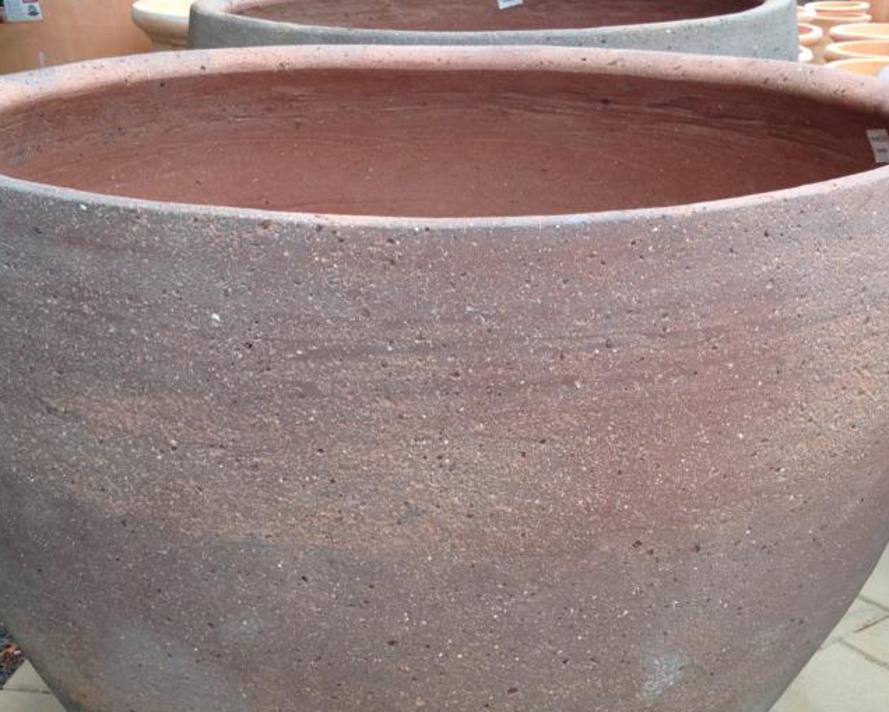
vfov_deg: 27.6
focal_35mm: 55
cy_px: 404
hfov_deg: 34.1
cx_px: 418
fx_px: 1447
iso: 50
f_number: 2.4
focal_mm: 4.28
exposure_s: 1/147
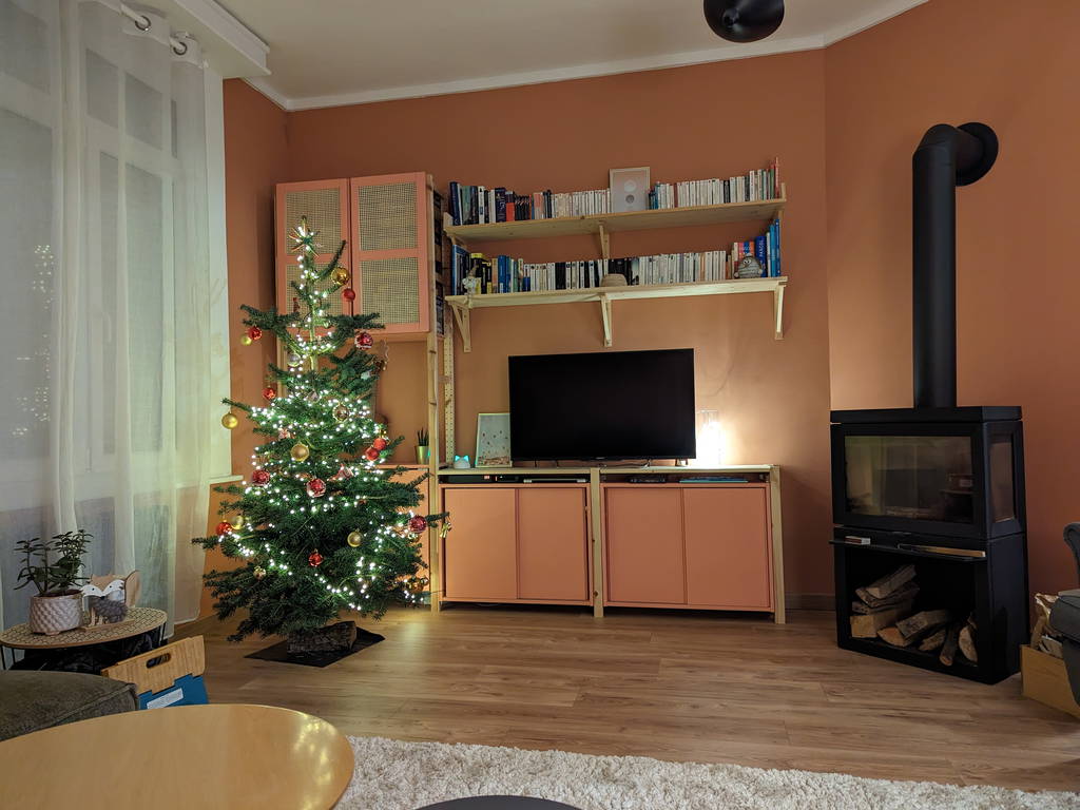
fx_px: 749
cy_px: 405
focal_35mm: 24
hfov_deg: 71.6
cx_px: 540
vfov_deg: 56.8
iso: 618
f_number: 1.85
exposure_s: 1/27.4
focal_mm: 6.81
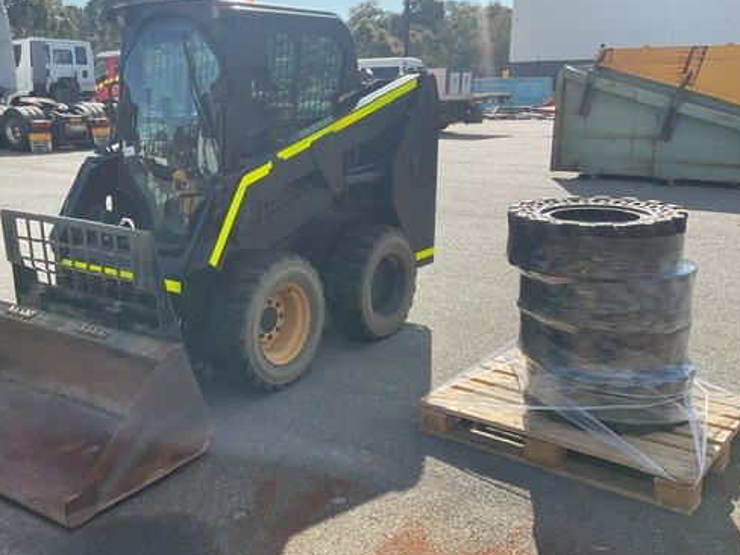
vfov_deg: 37.7
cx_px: 288
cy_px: 285
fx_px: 812
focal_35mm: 38
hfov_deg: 48.6
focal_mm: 3
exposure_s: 1/1144
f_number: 1.8
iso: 16
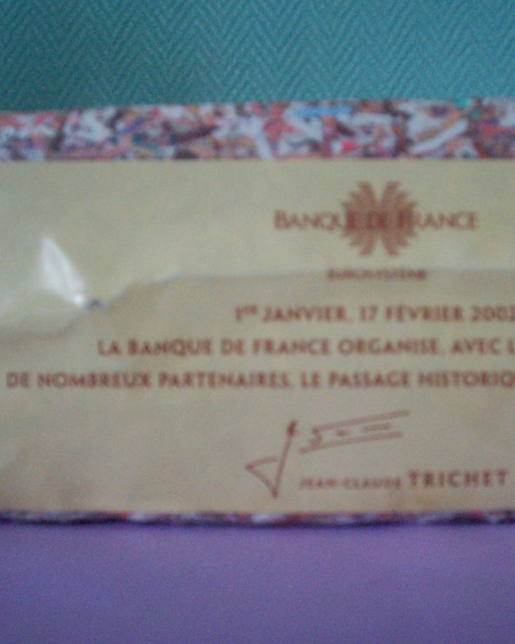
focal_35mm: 47
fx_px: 896
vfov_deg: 39.6
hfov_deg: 31.7
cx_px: 364
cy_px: 322
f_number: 4.5
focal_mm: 5.9
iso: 284
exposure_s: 1/8
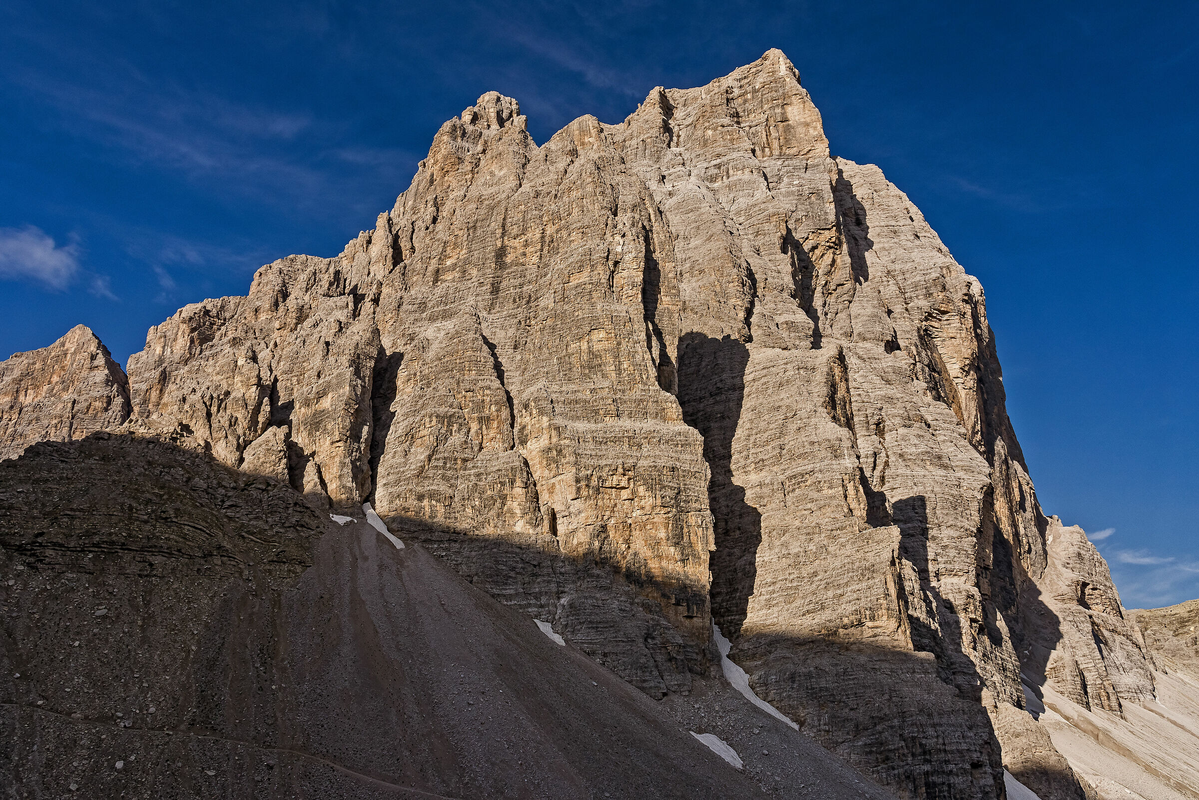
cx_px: 600
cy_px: 400
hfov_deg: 61.9
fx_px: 999
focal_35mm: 30
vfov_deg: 43.6
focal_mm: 20
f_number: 7.1
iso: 400
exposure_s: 1/400
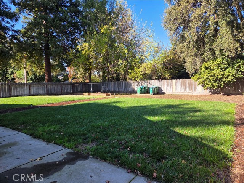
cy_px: 92
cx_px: 122
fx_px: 162
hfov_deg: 73.9
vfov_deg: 58.9
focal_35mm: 23
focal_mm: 5.4
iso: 80
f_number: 1.8
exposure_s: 1/1563
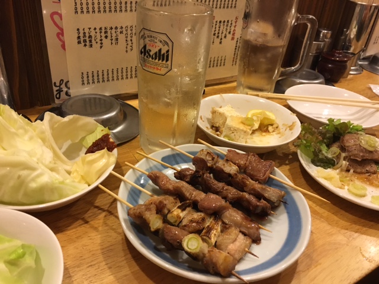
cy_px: 142
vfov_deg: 48.2
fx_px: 318
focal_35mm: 29
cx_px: 190
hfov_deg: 61.7
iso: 160
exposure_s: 1/30
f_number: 2.2
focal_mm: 4.15
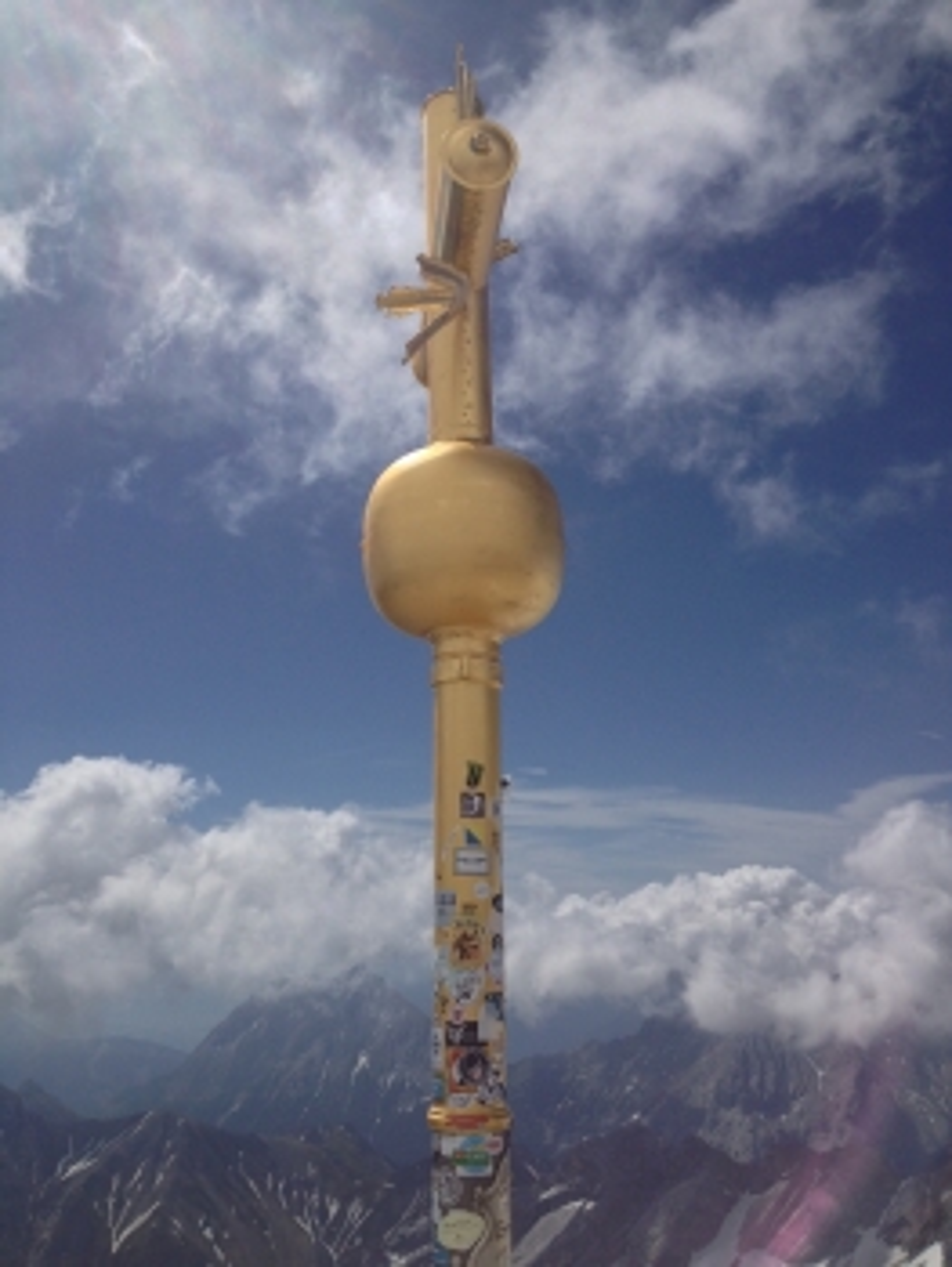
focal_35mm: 35
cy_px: 634
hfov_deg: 40.7
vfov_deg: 52.6
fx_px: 1282
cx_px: 476
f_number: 2.4
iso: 50
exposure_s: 1/6944
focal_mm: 4.28
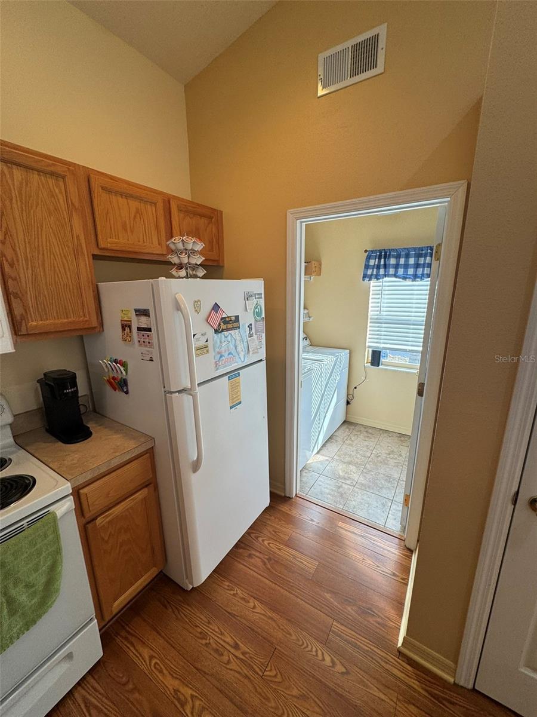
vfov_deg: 102.1
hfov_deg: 85.7
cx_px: 268
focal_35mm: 14
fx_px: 290
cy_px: 358
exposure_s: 1/120
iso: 80
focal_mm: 2.22
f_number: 2.2
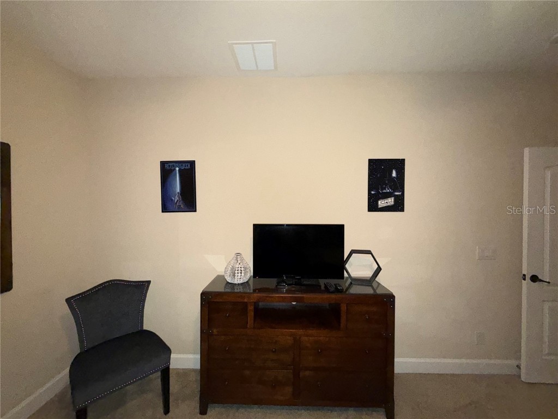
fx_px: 226
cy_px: 210
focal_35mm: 14
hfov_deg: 102.1
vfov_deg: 85.7
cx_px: 279
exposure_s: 1/40
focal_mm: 2.22
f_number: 2.2
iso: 320
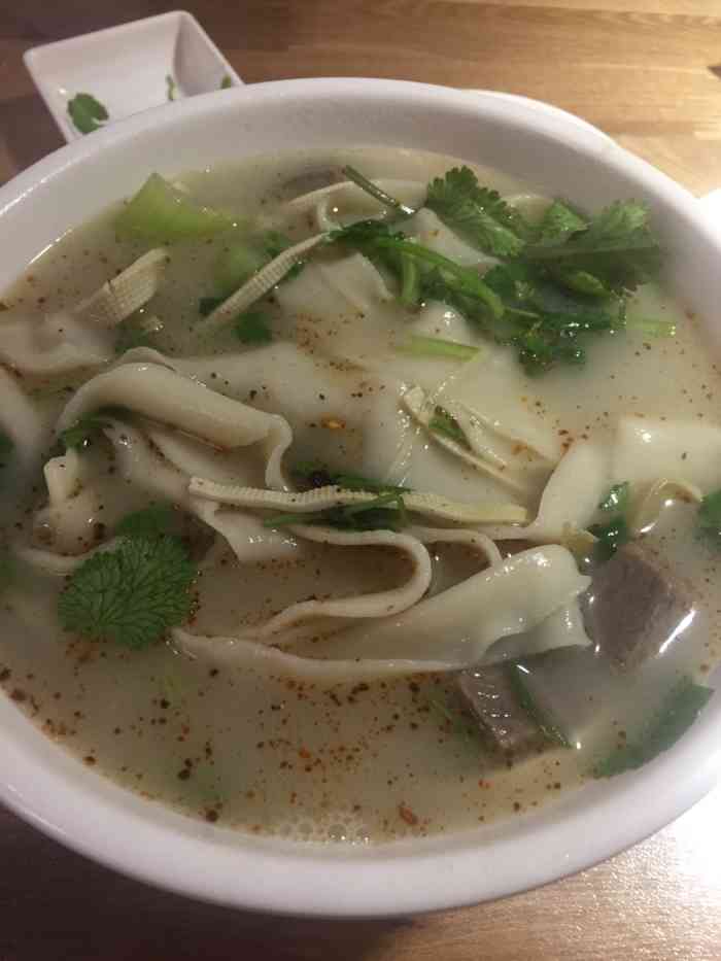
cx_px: 360
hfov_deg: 48.2
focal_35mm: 29
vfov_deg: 61.7
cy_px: 480
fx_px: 805
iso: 160
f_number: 2.2
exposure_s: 1/33
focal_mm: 4.15
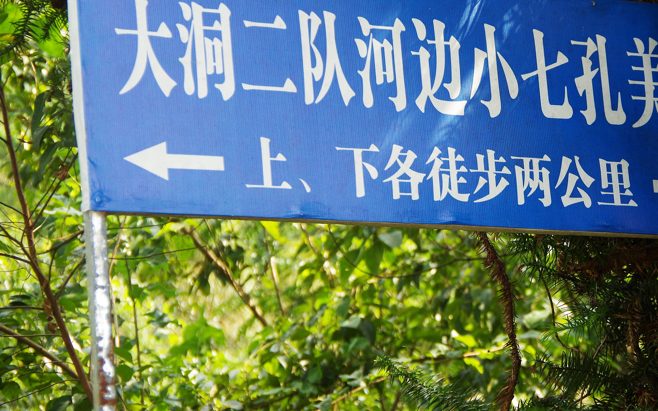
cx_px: 506
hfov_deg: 12.7
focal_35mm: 164
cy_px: 70
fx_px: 2941
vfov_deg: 8.0
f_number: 5.6
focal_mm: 68
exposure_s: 1/200
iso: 200
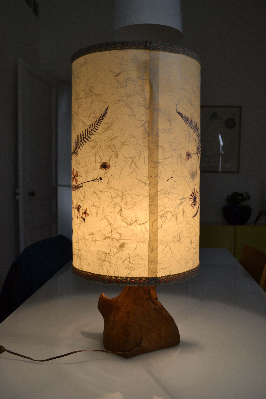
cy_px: 200
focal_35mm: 33
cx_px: 133
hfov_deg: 40.0
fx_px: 366
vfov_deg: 57.2
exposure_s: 1/125
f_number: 5.6
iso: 360
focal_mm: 22
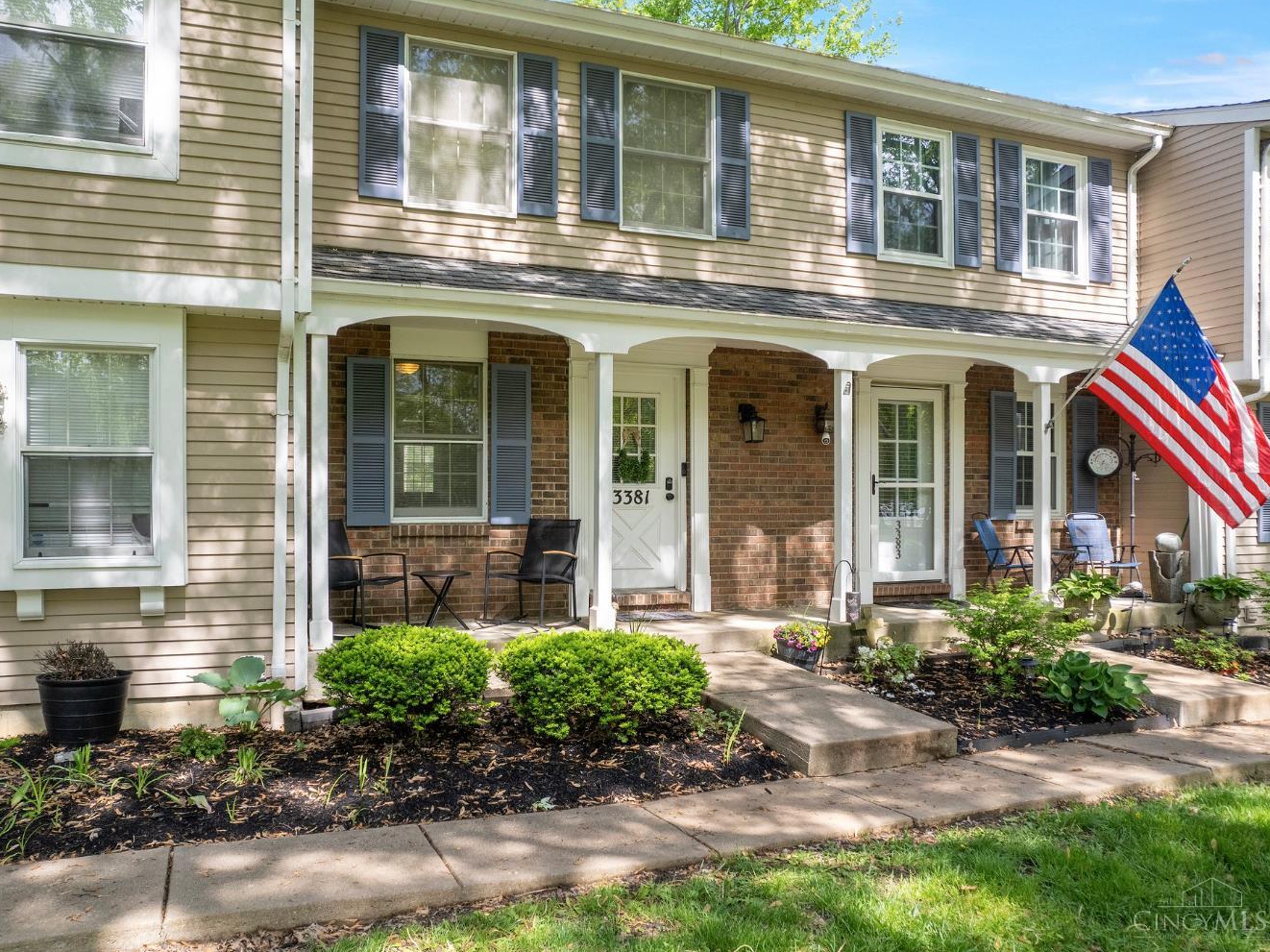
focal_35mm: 24
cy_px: 474
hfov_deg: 71.3
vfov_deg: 56.8
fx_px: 880
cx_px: 560
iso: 100
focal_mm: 8.38
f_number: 2.8
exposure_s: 1/400
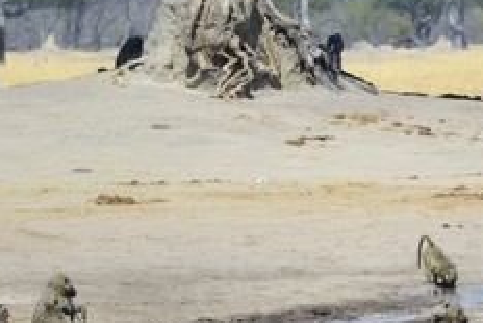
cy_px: 227
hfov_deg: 4.1
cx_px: 385
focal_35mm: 506
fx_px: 6793
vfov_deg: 2.7
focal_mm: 280
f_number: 10
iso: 200
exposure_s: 1/400
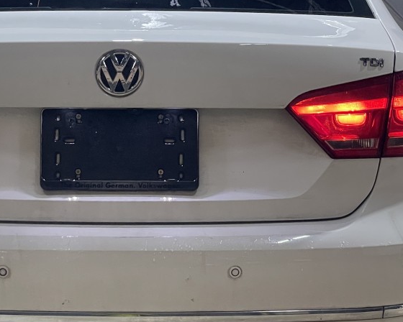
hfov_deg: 16.5
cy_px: 153
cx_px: 119
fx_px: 1384
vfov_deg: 13.3
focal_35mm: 116
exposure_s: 1/60
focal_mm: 6
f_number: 2
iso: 200
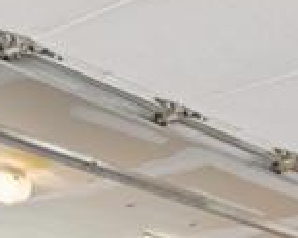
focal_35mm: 100
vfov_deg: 13.2
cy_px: 482
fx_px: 881
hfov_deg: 16.2
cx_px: 534
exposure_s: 1/1.67
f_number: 11
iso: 100
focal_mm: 15
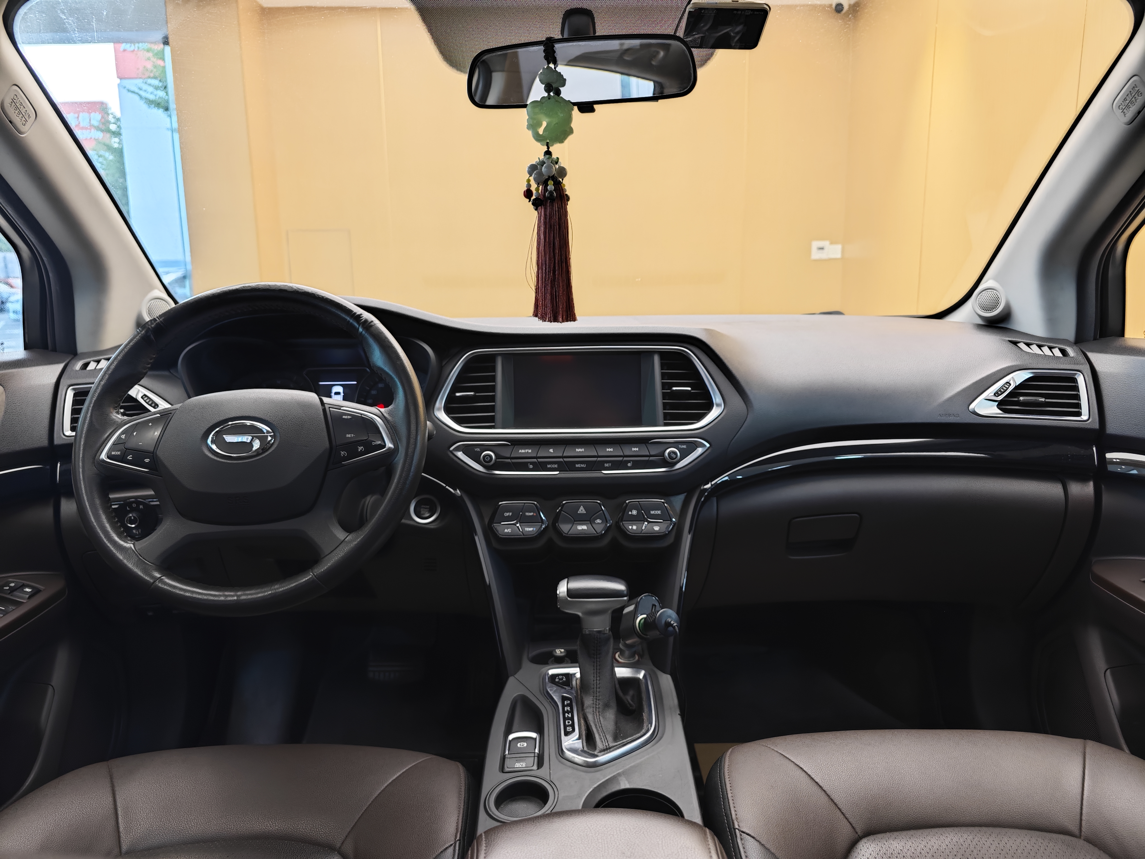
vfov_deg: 58.9
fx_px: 761
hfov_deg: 73.9
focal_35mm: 23
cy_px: 430
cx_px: 572
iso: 640
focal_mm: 8.7
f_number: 1.9
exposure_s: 1/38.1
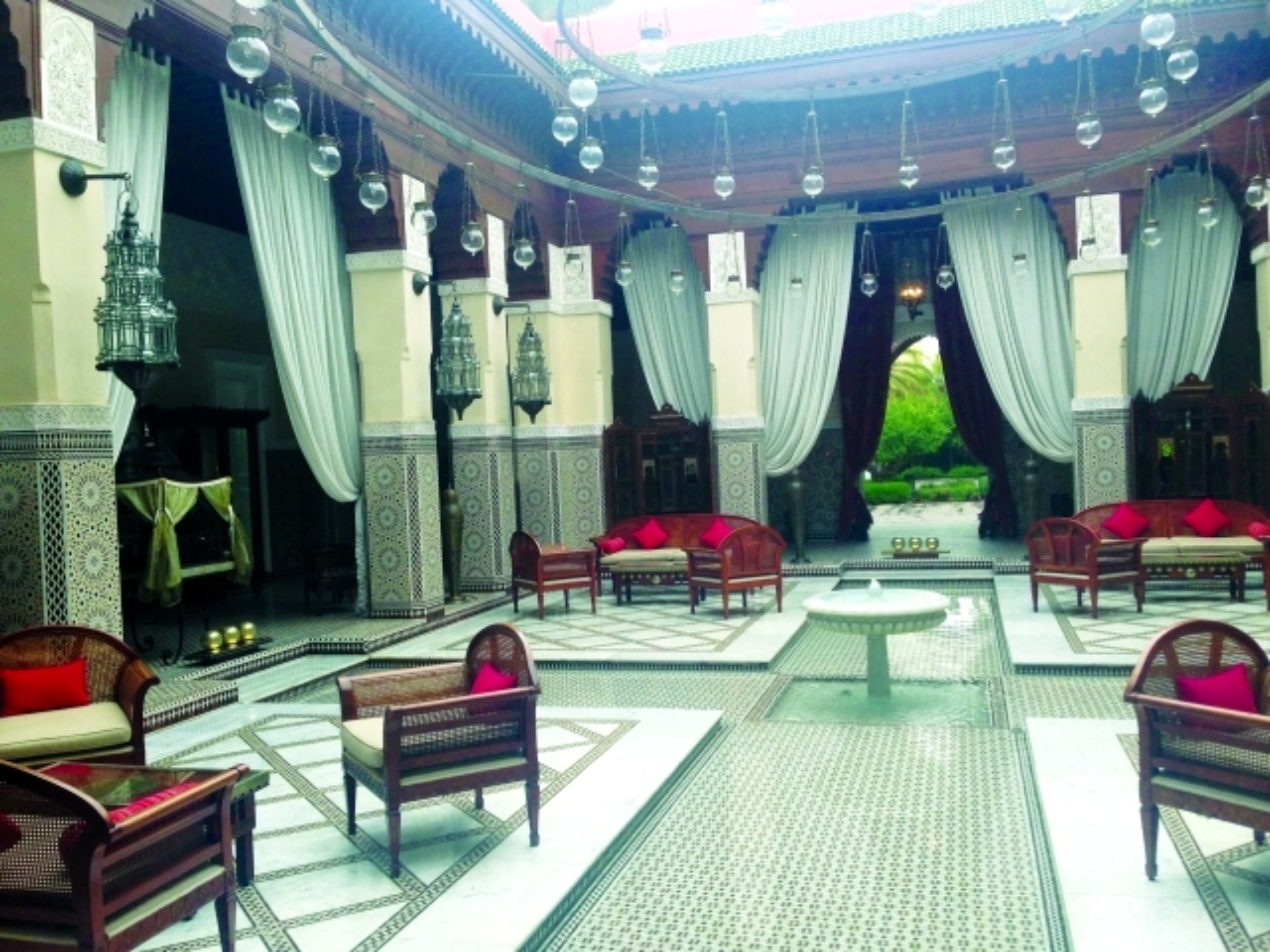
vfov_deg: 42.9
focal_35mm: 33
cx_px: 635
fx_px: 1211
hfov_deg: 55.4
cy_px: 476
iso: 50
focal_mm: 4.12
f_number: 2.4
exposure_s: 1/203
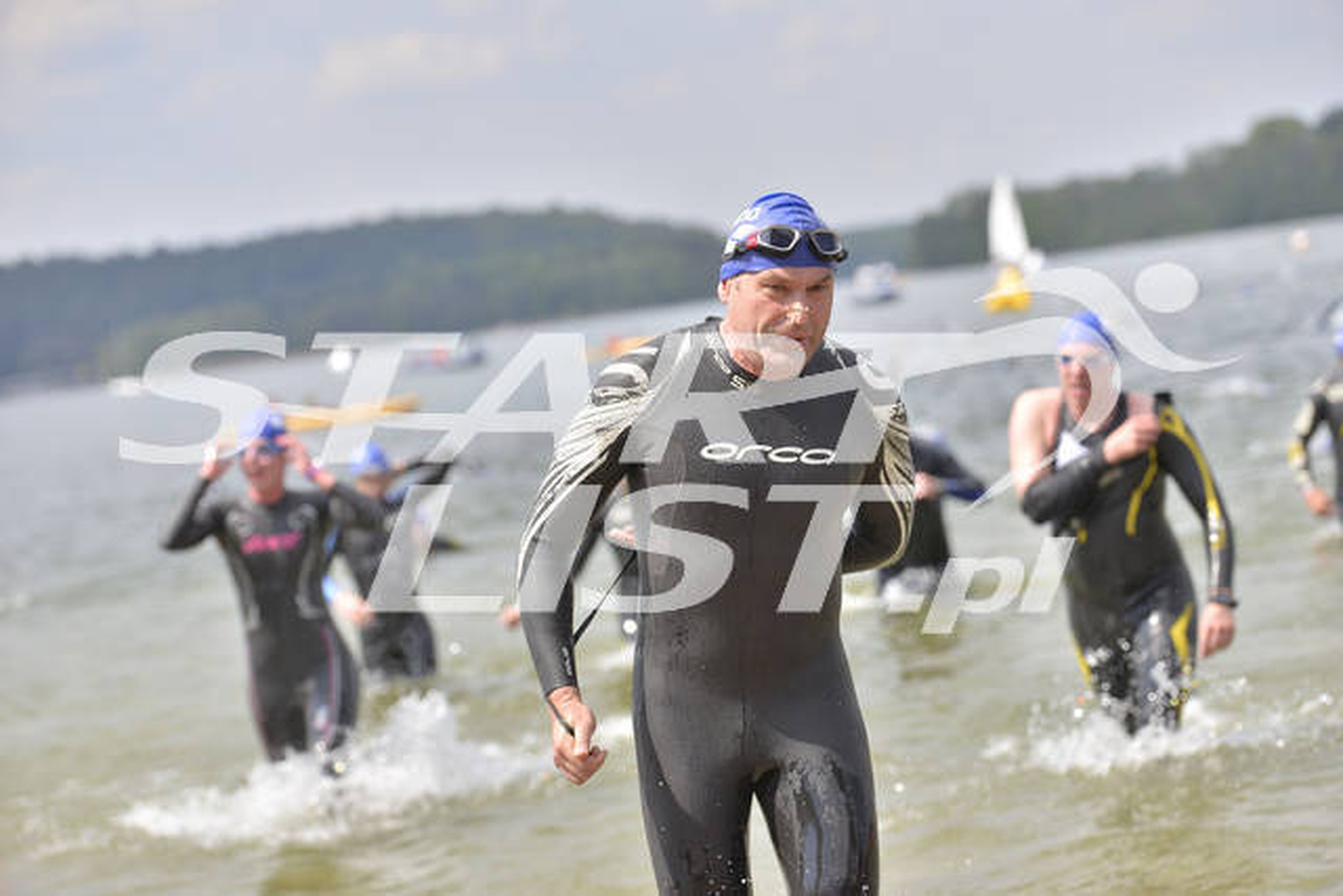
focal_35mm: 100
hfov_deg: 20.4
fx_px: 3731
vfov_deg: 13.7
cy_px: 448
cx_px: 672
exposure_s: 1/2000
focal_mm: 100
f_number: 4
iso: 200
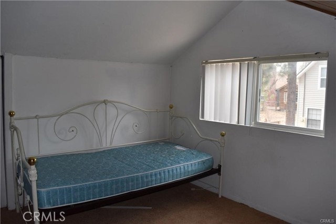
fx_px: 252
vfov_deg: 47.9
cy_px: 112
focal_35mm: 27
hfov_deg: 67.4
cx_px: 168
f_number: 5.6
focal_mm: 18
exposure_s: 1/125
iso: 450
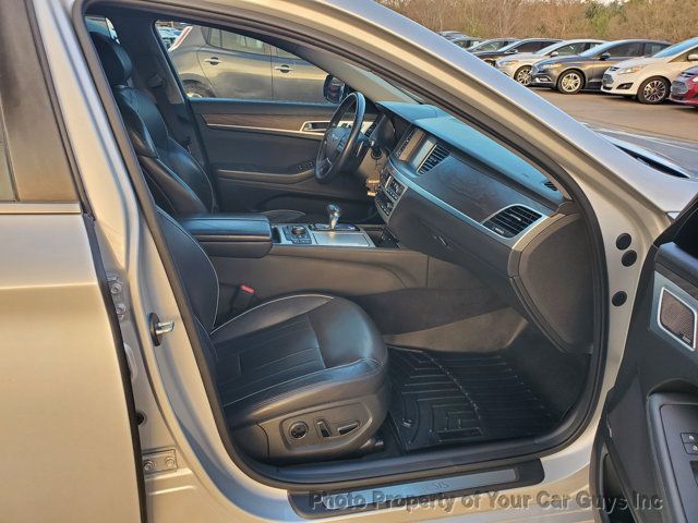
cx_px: 349
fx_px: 524
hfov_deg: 67.3
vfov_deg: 53.1
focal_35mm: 26
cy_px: 262
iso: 80
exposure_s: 1/71
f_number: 2.4
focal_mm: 4.3
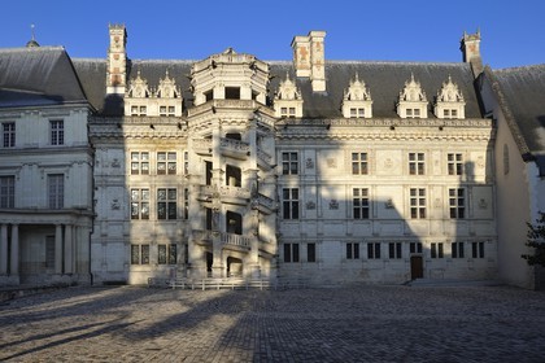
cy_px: 182
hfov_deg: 81.2
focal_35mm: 21
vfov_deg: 59.5
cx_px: 272
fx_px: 318
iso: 400
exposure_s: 1/1250
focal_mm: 21
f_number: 5.6
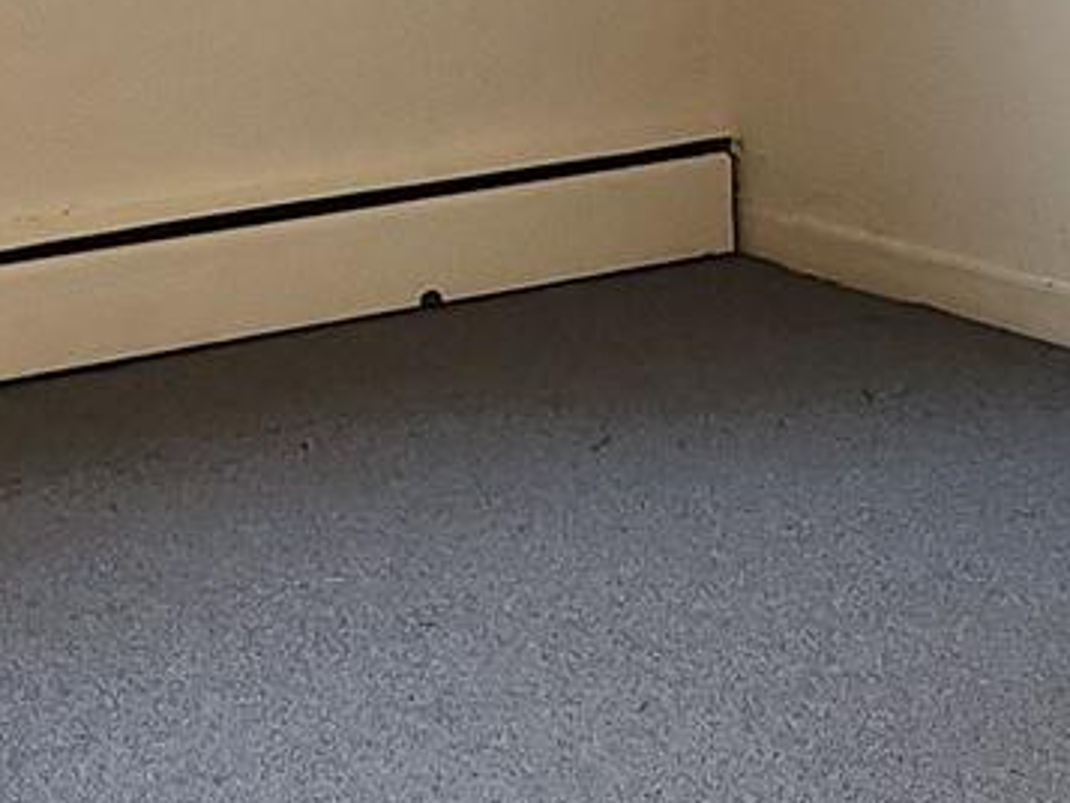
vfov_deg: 11.2
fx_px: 4082
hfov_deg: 14.7
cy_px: 198
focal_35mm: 132
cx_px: 21
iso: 100
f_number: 1.8
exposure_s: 1/60
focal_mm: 5.4
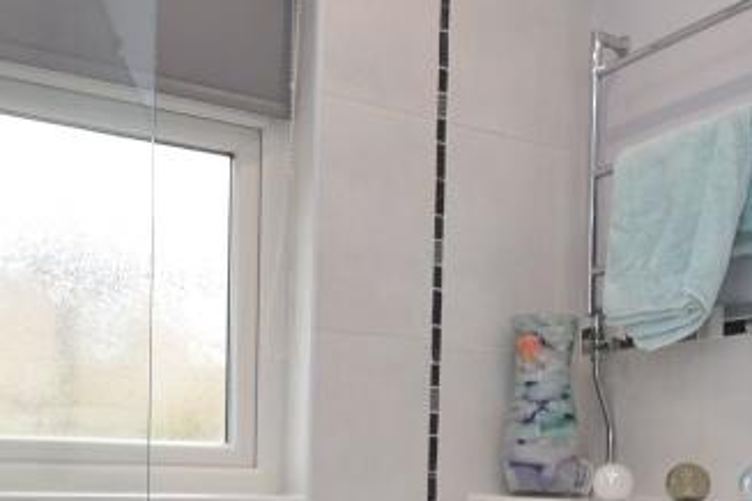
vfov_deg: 27.2
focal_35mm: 47
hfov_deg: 41.8
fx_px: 982
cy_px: 486
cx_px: 442
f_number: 4.5
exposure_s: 1/80
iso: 400
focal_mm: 10
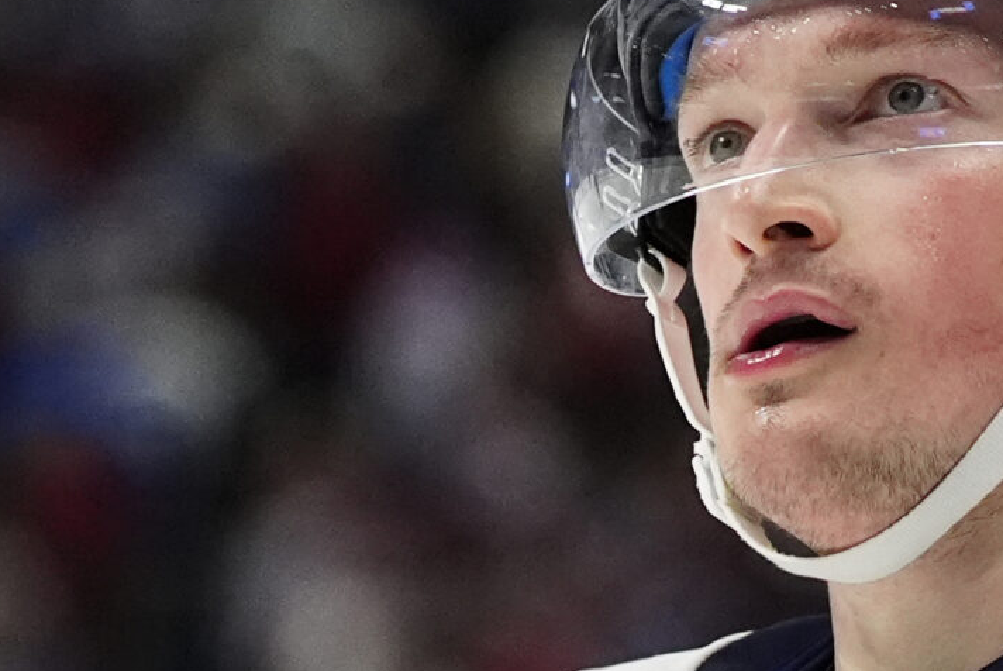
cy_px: 655
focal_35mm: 658
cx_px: 976
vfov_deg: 2.1
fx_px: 18347
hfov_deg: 3.1
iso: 4000
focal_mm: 122
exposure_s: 1/3200
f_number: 2.8
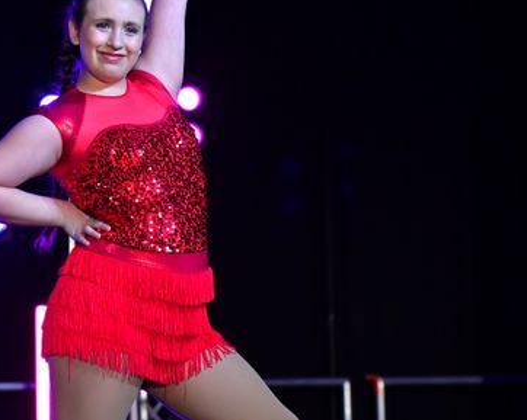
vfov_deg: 7.6
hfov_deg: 9.5
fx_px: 3148
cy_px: 194
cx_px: 108
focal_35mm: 202
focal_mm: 76
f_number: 3.2
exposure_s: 1/1000
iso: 3200
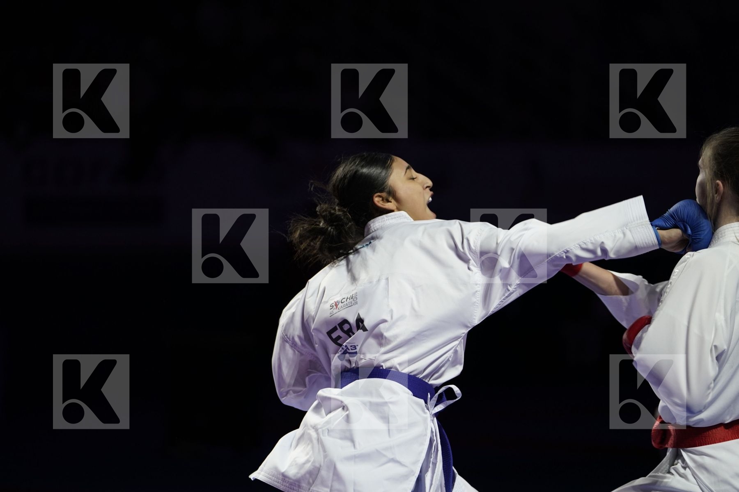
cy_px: 246
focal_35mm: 158
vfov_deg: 8.7
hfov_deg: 13.0
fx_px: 3243
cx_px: 370
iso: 1000
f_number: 2.8
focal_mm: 158
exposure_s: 1/1000
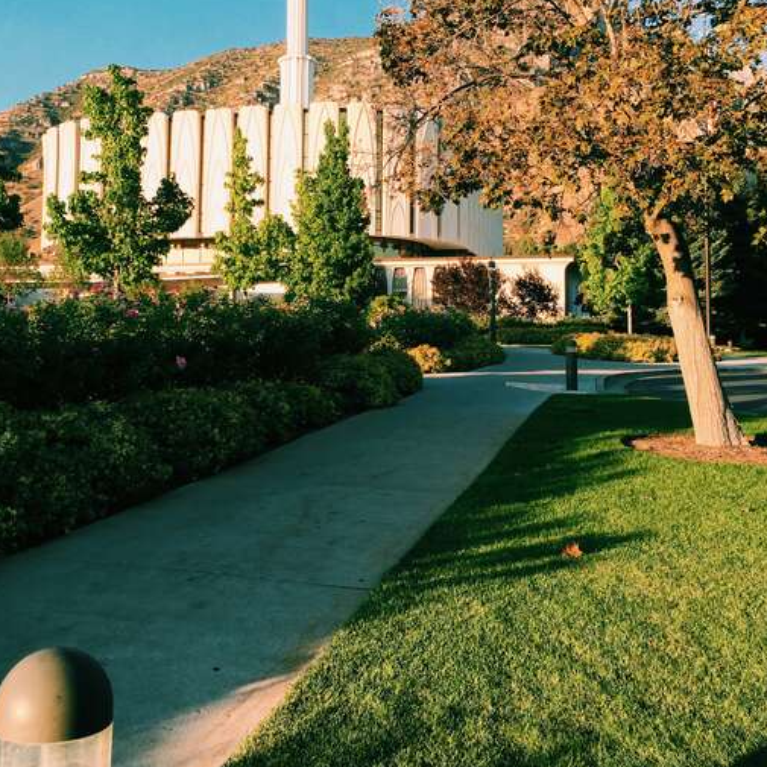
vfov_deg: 42.6
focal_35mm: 39
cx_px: 333
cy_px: 305
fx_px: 978
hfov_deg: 42.7
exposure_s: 1/420
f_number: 2.2
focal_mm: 4.15
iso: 25
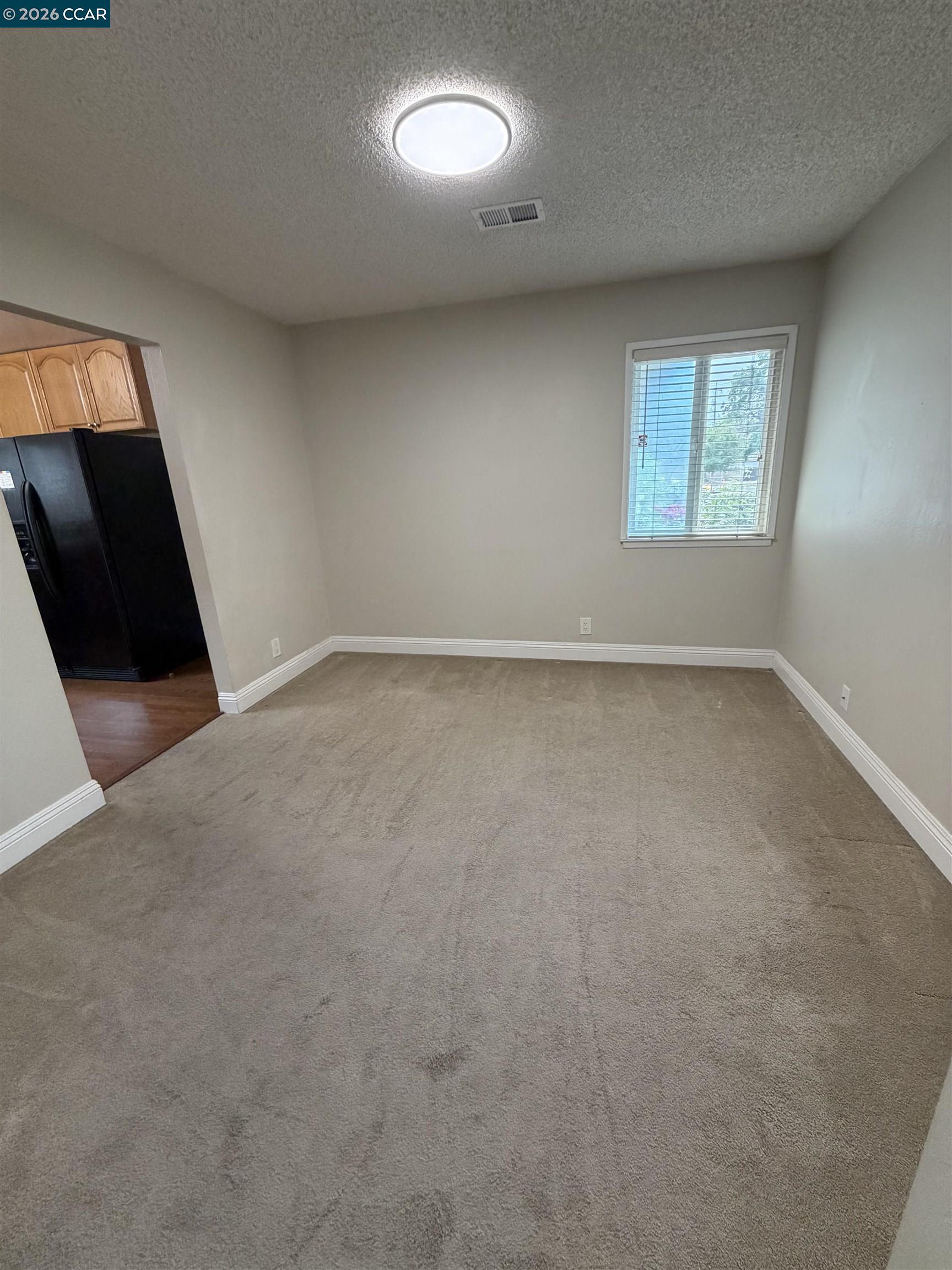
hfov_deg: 85.7
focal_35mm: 14
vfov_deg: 102.1
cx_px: 476
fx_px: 513
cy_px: 635
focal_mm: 2.22
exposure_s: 1/121
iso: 320
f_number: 2.2
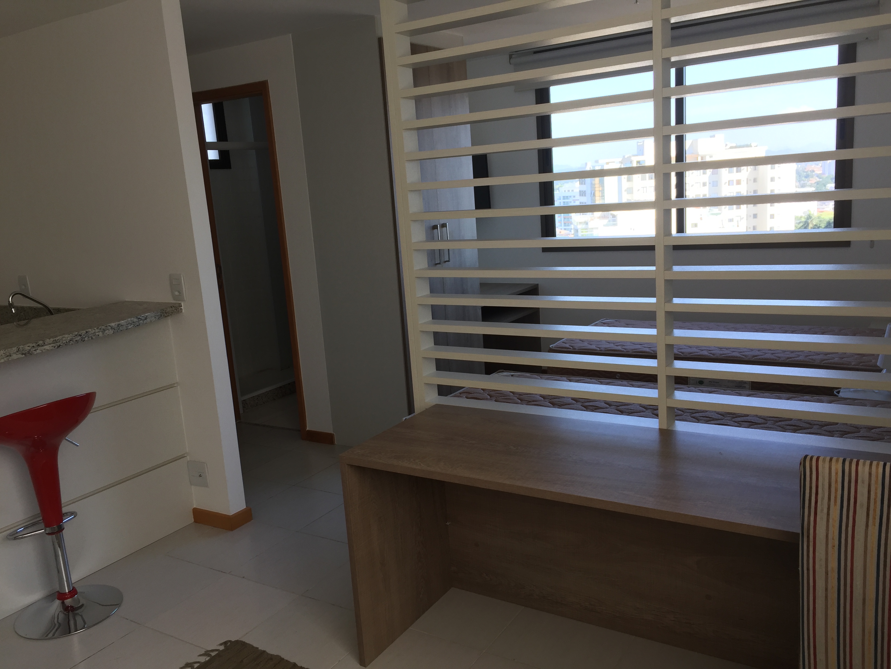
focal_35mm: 29
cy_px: 334
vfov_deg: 48.2
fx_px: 746
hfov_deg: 61.7
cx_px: 446
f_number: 2.2
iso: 32
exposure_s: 1/134
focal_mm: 4.15
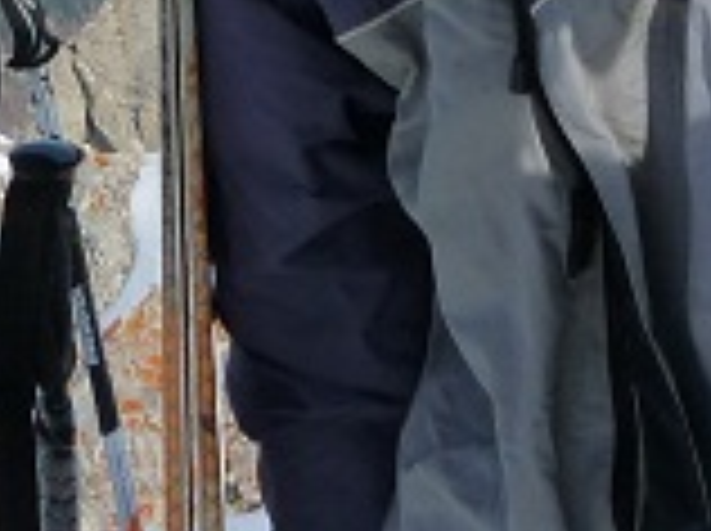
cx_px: 252
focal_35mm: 147
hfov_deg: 13.4
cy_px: -490
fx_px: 3015
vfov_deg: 9.5
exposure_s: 1/640
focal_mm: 5.2
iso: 125
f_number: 5
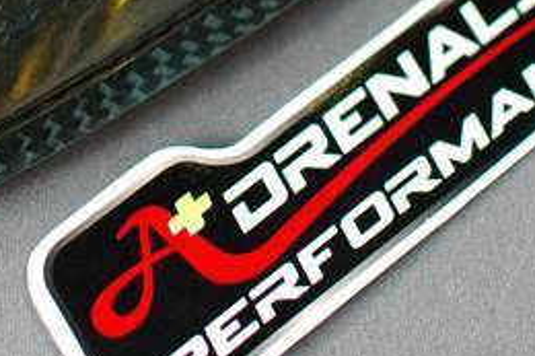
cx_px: 70
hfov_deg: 12.6
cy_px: -154
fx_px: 2399
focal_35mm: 162
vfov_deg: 8.3
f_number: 2.5
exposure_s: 1/20
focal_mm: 35
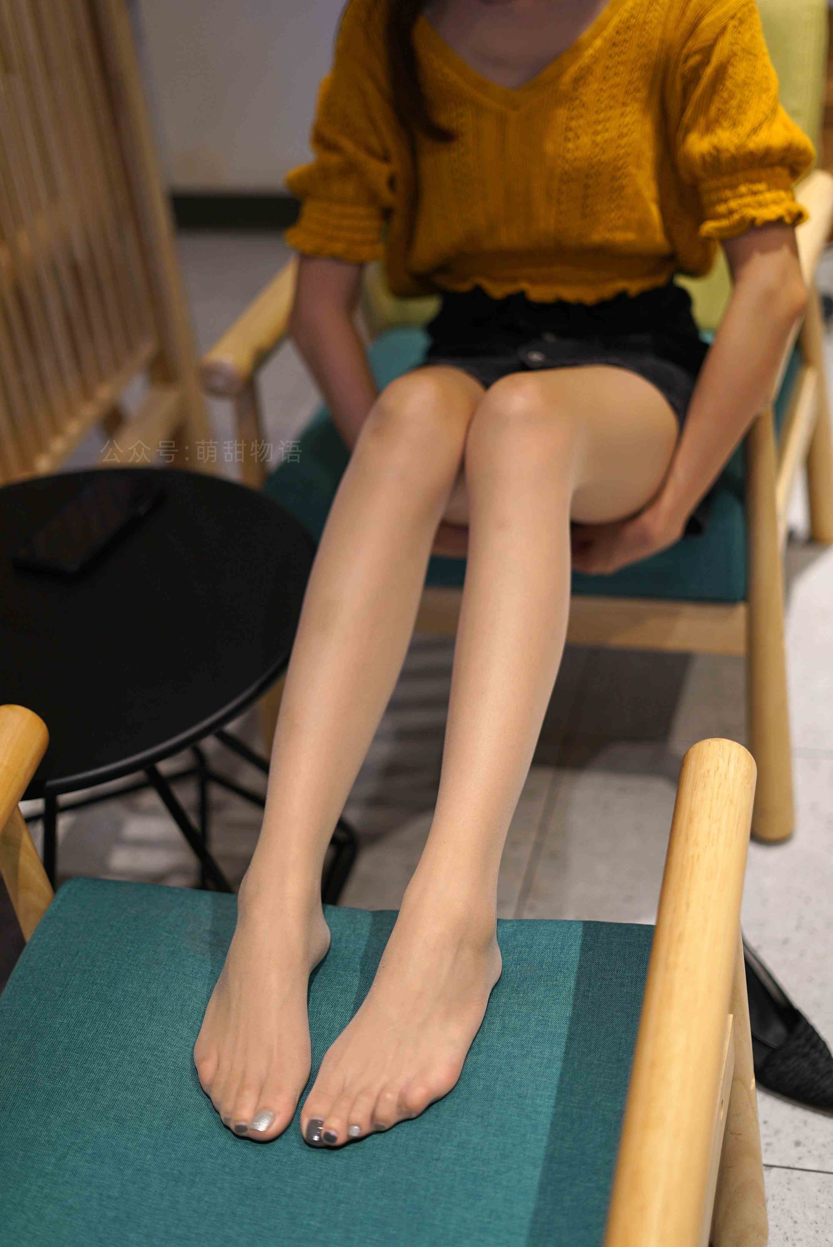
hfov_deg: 27.0
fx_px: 1733
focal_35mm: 50
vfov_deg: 39.6
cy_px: 624
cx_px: 416
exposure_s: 1/200
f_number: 1.8
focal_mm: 50
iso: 200
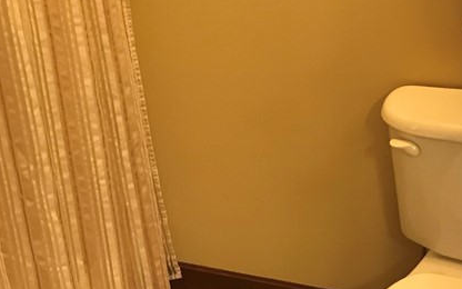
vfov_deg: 17.9
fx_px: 919
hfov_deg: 28.2
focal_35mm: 73
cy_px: 149
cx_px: 273
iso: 80
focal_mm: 3.99
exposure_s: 1/15
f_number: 1.8
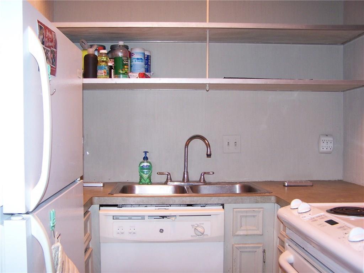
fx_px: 400
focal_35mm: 38
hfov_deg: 49.0
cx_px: 182
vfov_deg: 37.7
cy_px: 136
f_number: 2.8
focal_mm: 6.3
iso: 140
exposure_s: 1/60
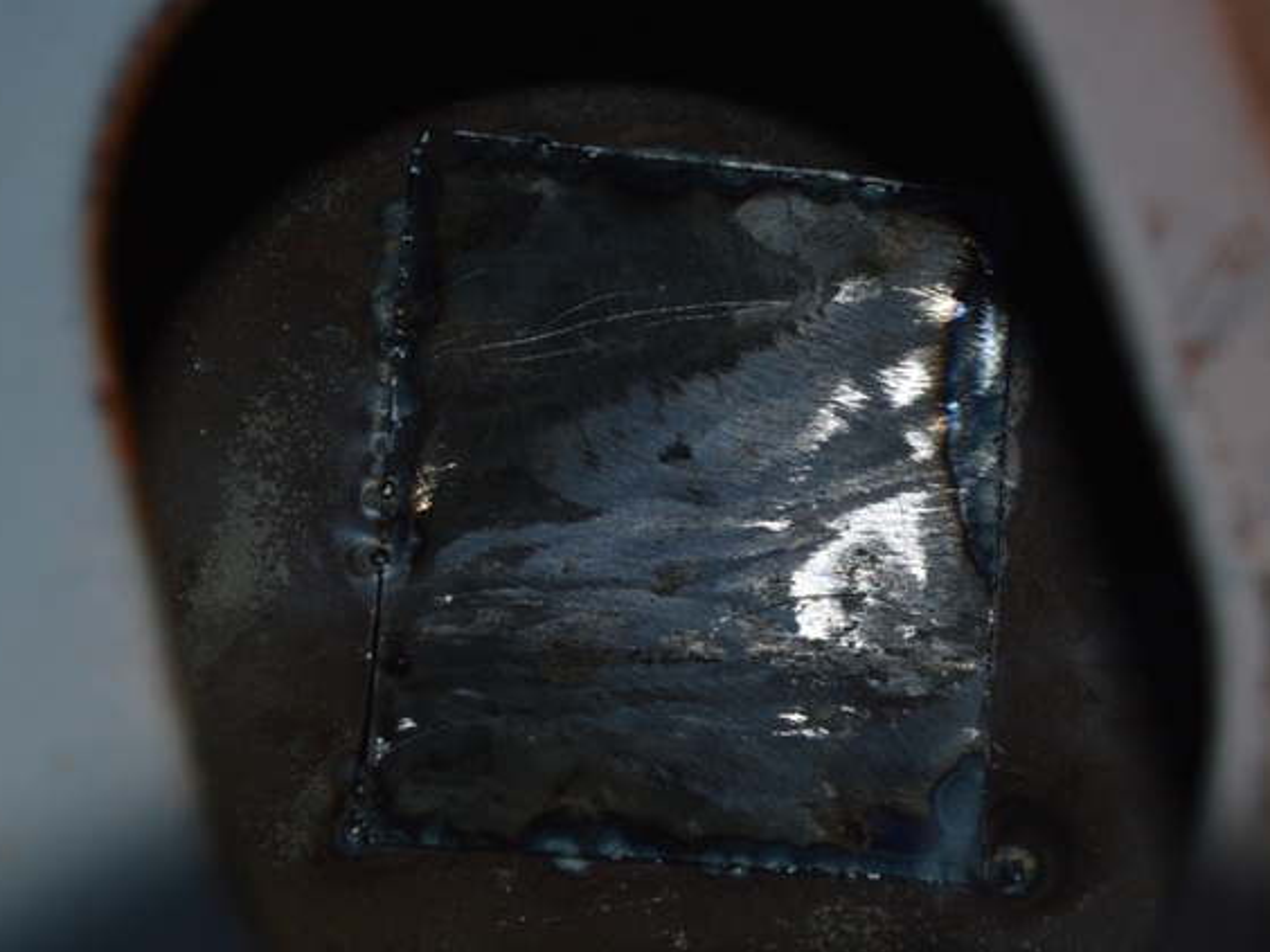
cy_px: 477
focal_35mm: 108
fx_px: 3962
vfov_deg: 13.7
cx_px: 687
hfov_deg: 18.2
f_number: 8
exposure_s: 1/60
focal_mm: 66
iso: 100
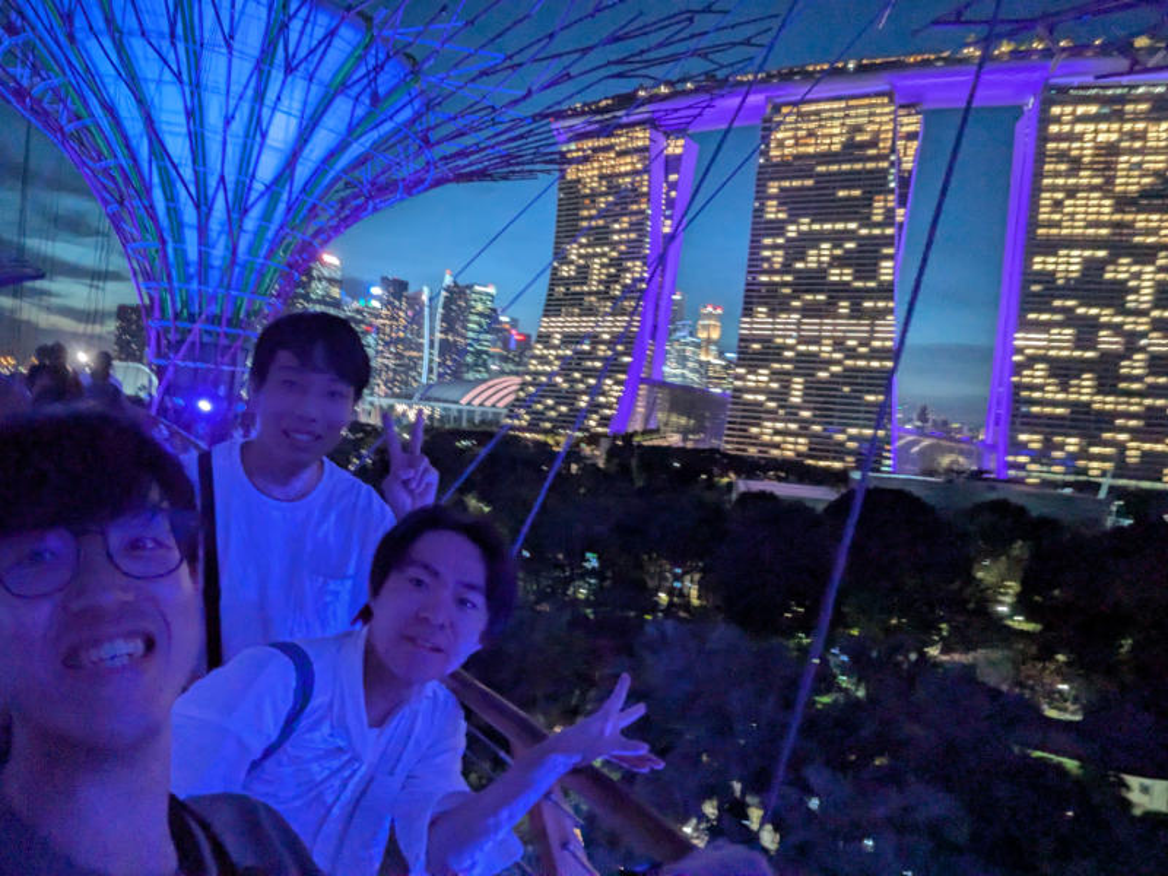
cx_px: 584
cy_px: 438
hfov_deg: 79.0
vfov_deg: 63.4
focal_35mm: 21
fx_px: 709
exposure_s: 1/17
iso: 624
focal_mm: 2.7
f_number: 2.2
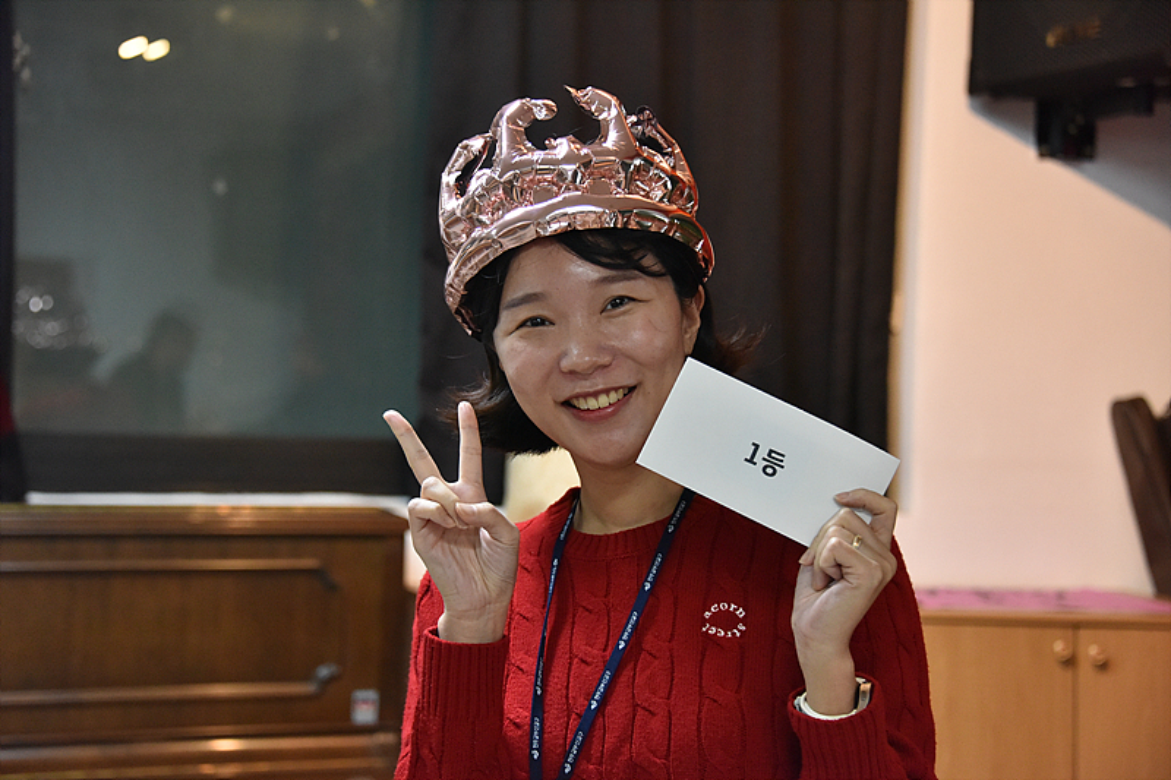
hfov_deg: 26.0
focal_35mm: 78
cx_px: 586
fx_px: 2536
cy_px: 390
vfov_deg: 17.5
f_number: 5
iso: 4000
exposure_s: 1/125
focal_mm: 78
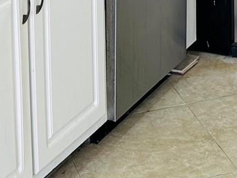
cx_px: 188
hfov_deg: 17.3
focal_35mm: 113
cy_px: -190
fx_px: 774
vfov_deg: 11.6
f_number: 1.78
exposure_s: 1/133
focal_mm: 6.86
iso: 64
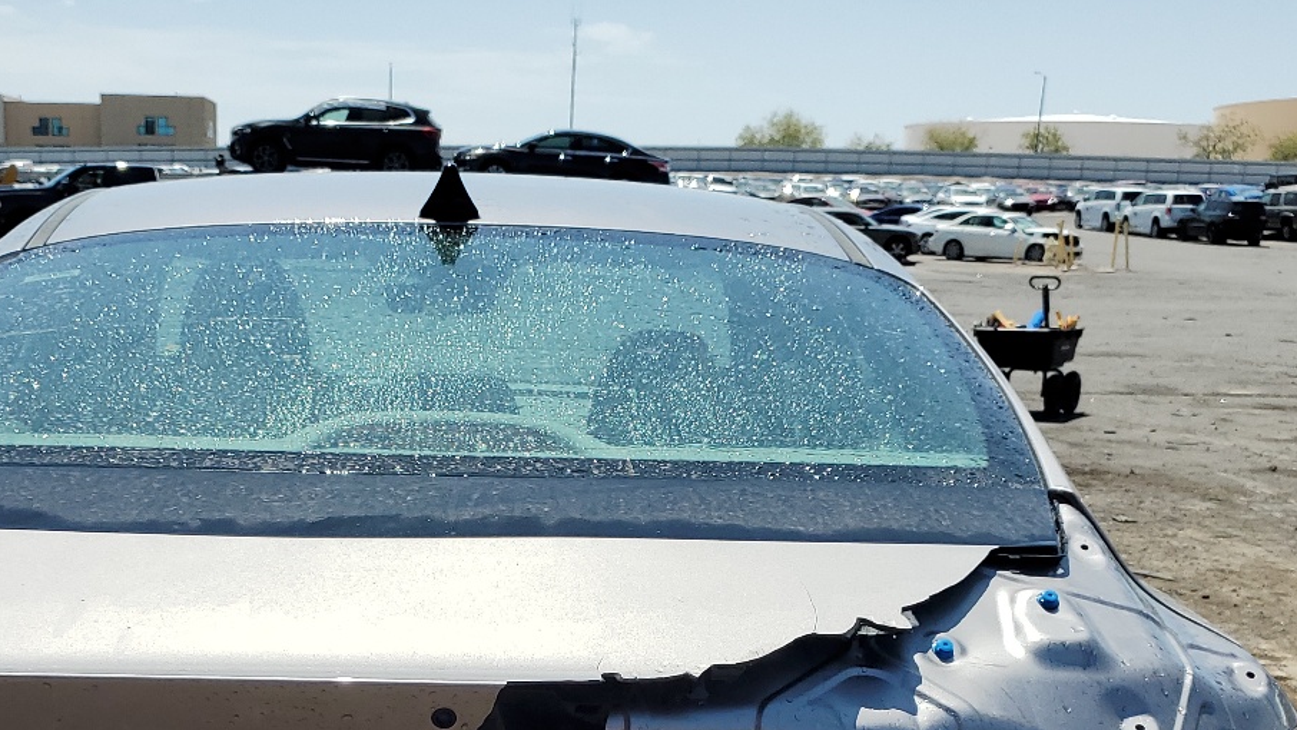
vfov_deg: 22.7
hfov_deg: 40.8
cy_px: 789
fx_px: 1720
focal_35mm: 50
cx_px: 441
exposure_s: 1/5000
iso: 50
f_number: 1.5
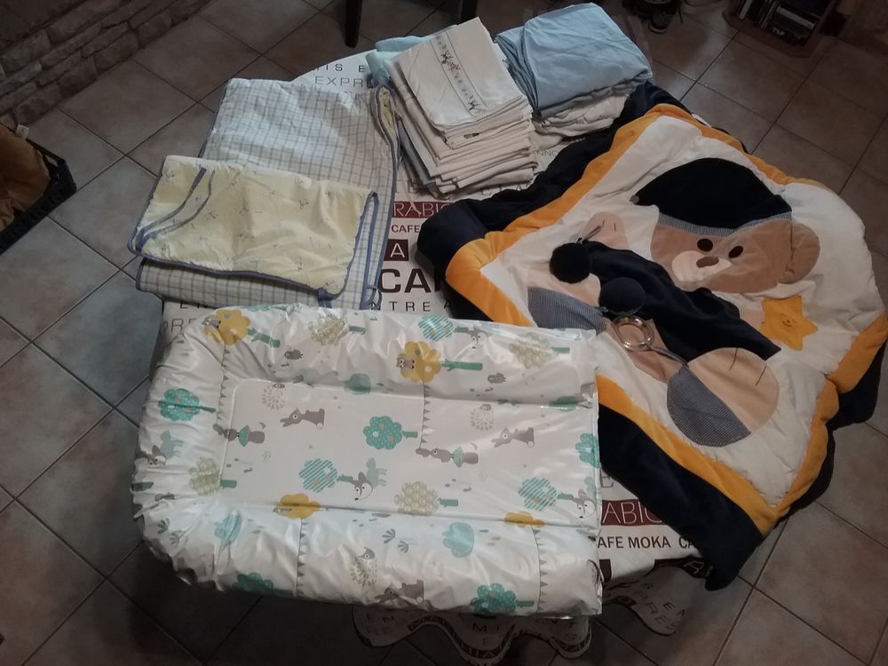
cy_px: 333
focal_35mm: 31
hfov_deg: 58.4
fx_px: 795
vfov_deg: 45.4
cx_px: 444
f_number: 2.2
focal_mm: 3.3
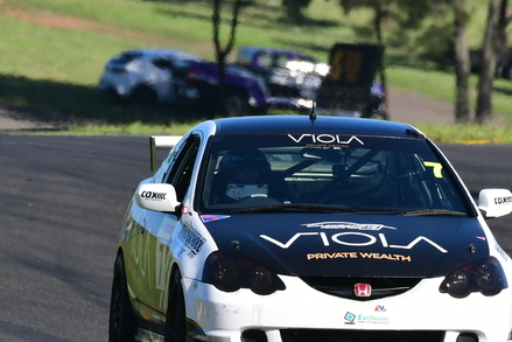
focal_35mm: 1366
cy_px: 210
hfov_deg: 1.5
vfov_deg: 1.0
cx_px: 336
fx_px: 19433
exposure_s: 1/640
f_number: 11
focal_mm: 500
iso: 500
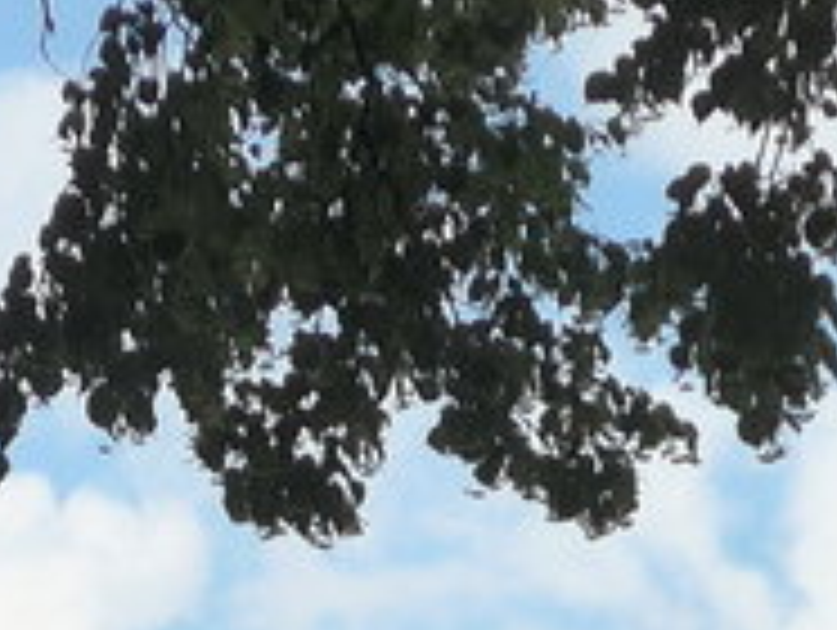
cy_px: 1768
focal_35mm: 399
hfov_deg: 5.0
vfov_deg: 3.7
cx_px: 266
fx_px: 9660
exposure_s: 1/800
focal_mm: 12.7
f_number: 4
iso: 160
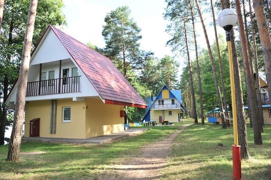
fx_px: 181
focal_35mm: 24
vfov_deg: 53.1
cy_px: 90
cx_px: 136
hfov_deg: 73.8
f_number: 4
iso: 250
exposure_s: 1/320
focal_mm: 24
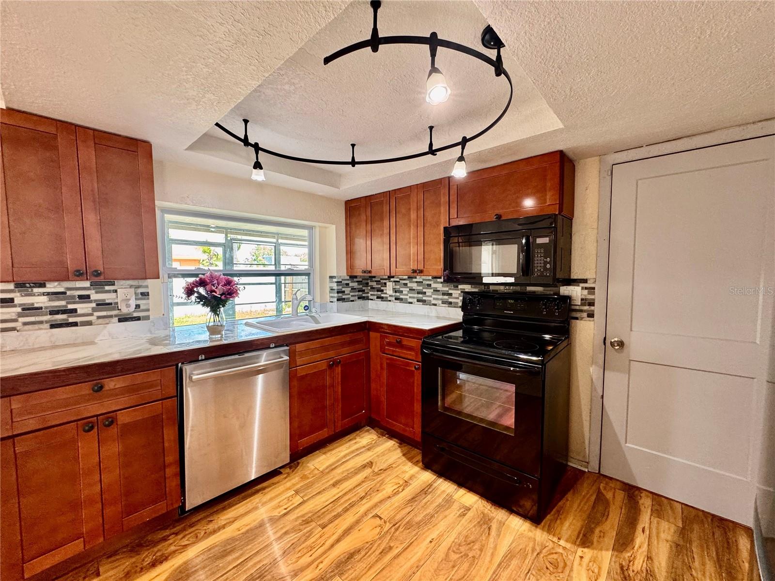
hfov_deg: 102.1
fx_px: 313
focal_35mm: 14
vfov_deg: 85.7
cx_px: 388
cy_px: 290
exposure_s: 1/60
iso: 200
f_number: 2.2
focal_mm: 2.22
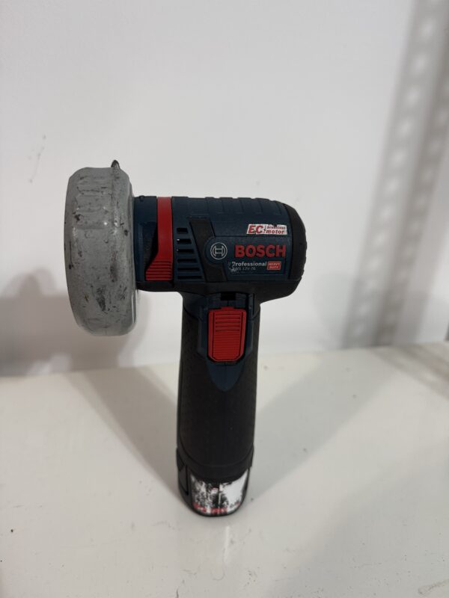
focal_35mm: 24
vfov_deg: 71.6
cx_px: 224
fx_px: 415
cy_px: 299
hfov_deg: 56.8
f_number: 1.78
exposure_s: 1/50
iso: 200
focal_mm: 6.76
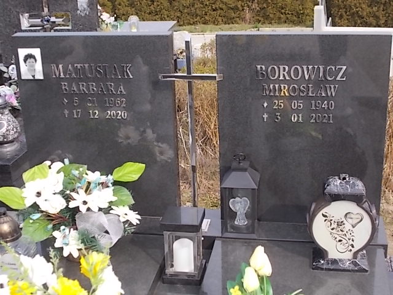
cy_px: 148
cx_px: 196
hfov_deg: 33.2
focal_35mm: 58
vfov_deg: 25.2
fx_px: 658
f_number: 4.9
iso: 80
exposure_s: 1/160
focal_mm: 10.3
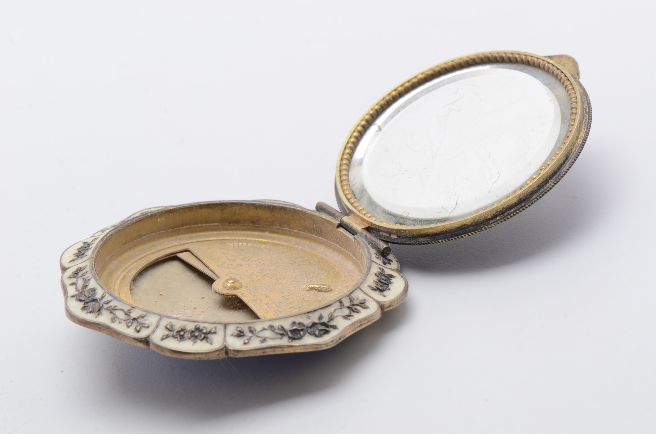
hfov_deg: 16.1
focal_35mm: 128
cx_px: 328
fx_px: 2319
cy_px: 217
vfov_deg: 10.7
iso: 200
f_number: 14
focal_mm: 85
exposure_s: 1/125
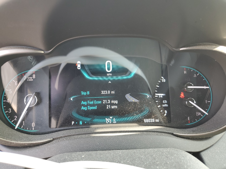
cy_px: 84
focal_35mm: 26
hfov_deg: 67.3
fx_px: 170
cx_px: 113
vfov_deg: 53.1
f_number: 1.5
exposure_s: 1/60.2
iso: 51
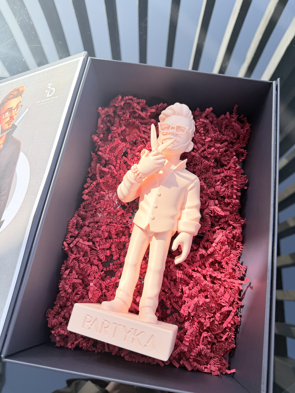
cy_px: 196
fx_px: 273
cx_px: 148
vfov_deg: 71.6
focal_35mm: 24
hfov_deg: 56.8
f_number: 1.78
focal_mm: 6.76
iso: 100
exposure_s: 1/1361
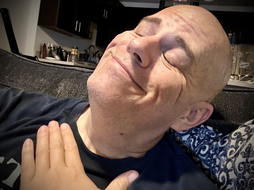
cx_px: 127
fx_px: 169
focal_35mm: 23
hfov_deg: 73.9
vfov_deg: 58.9
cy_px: 95
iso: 640
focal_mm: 2.69
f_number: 1.9
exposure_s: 1/20
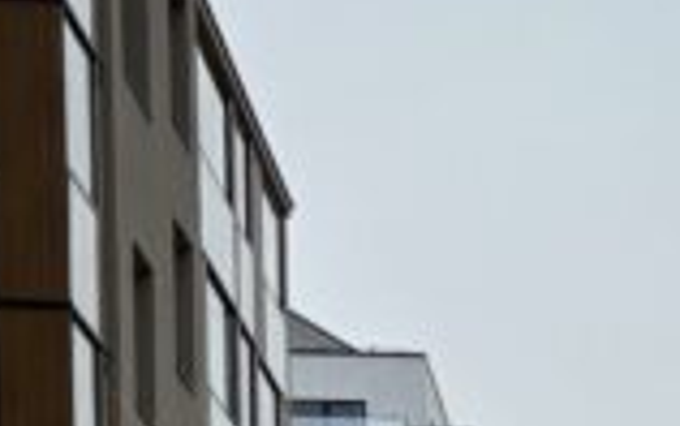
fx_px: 3301
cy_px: 1287
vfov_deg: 6.7
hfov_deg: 11.2
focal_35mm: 178
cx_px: 1097
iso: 50
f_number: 1.6
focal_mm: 5.96
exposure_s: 1/5076
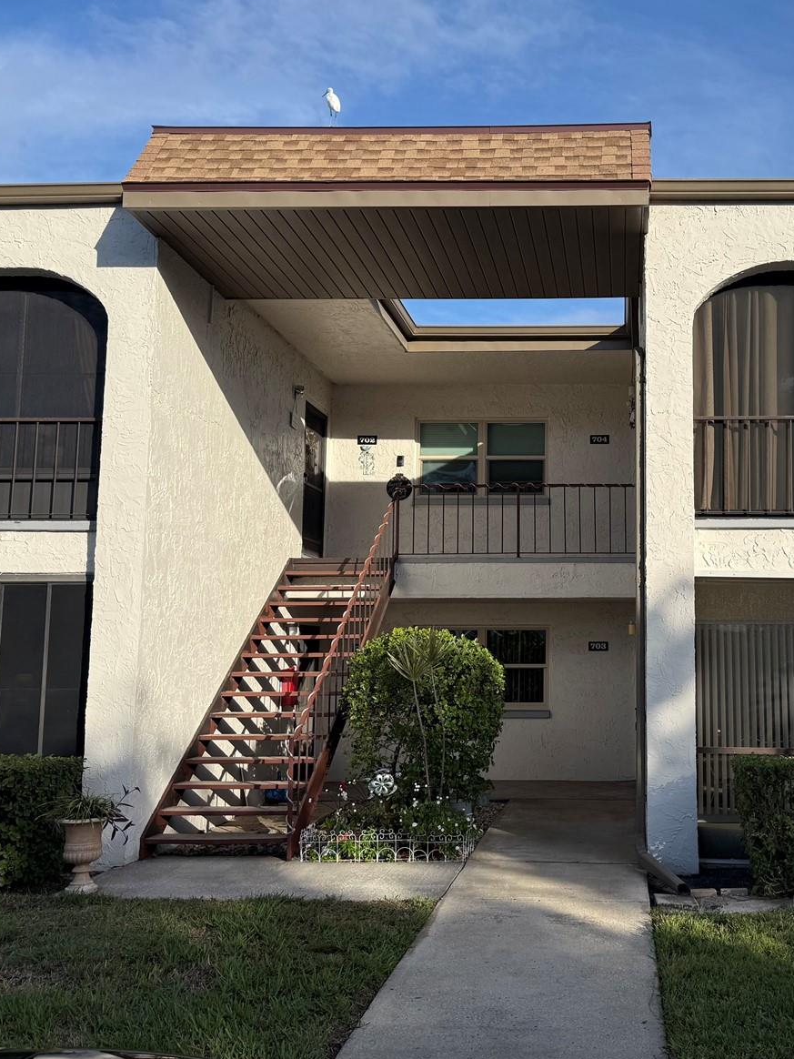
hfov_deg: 41.6
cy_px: 531
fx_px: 1009
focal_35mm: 33
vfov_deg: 55.4
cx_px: 598
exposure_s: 1/5714
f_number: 1.78
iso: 80
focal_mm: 6.76
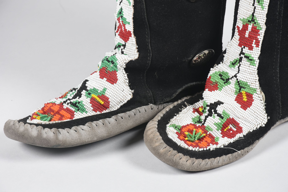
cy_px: 96
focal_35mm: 210
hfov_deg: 9.8
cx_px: 144
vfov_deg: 6.6
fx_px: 1681
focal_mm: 140
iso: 200
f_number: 11
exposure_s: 1/125
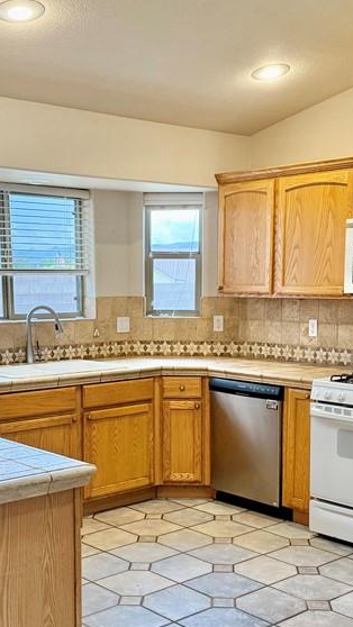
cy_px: 399
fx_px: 798
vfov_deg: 42.5
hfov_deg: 24.9
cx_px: 179
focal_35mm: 48
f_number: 1.78
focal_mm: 6.76
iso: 320
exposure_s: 1/120
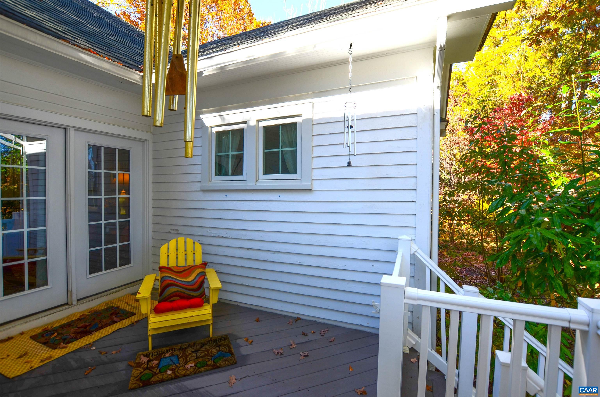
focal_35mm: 15
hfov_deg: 100.5
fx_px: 249
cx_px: 300
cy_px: 198
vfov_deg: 77.1
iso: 100
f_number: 5.6
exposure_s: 1/125
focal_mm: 10
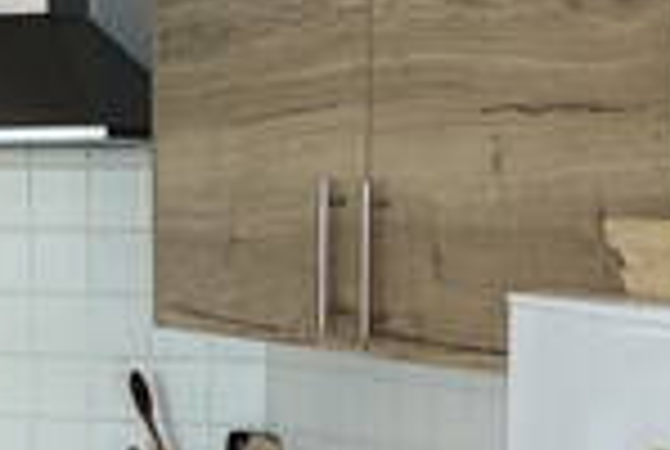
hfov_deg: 15.5
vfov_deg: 10.3
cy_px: 459
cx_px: 207
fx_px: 2462
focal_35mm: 132
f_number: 1.78
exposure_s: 1/121
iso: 200
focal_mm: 6.76
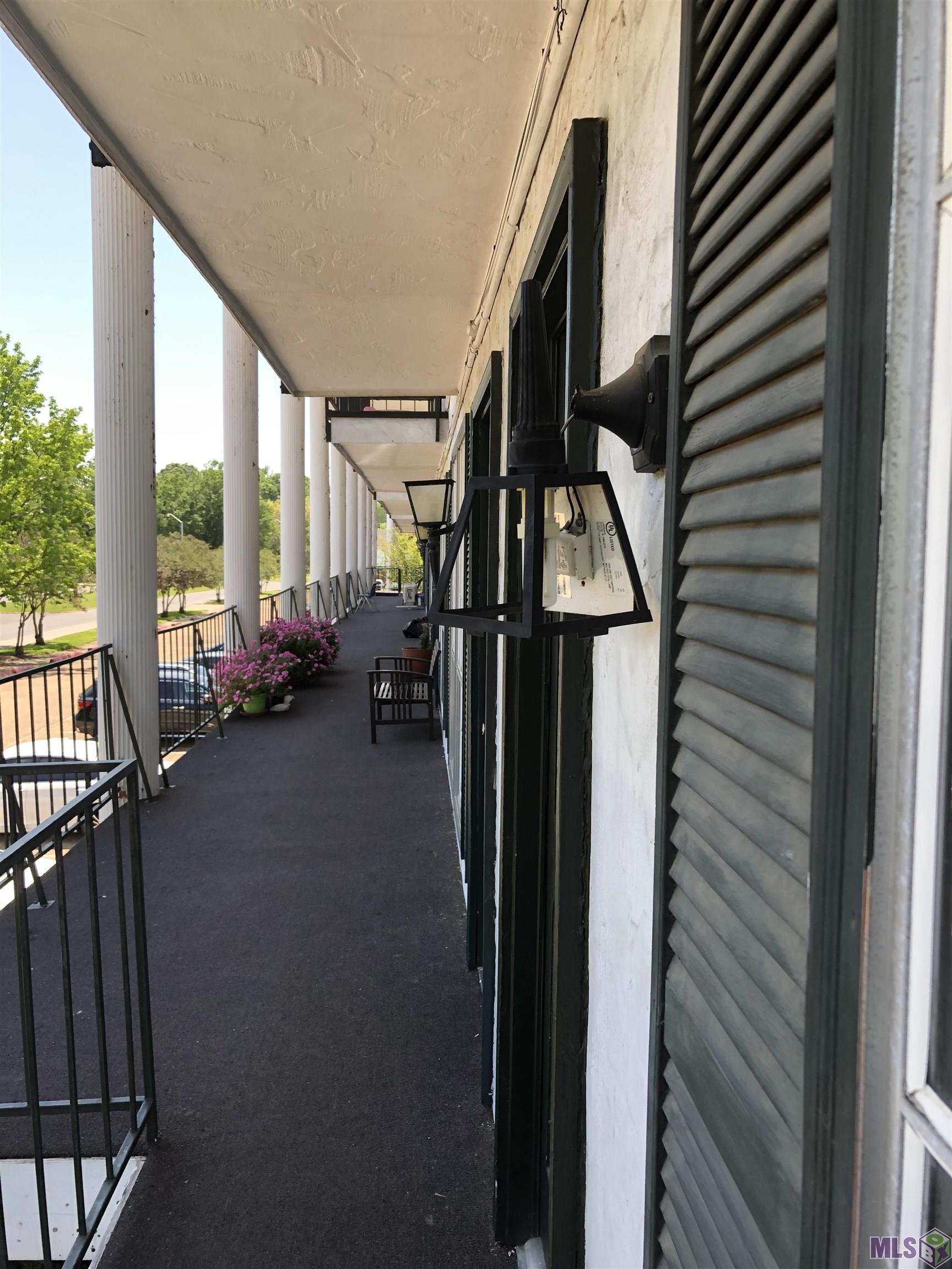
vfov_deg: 63.4
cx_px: 476
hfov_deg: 49.7
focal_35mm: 28
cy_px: 634
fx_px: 1027
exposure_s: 1/231
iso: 20
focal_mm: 3.99
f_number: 1.8
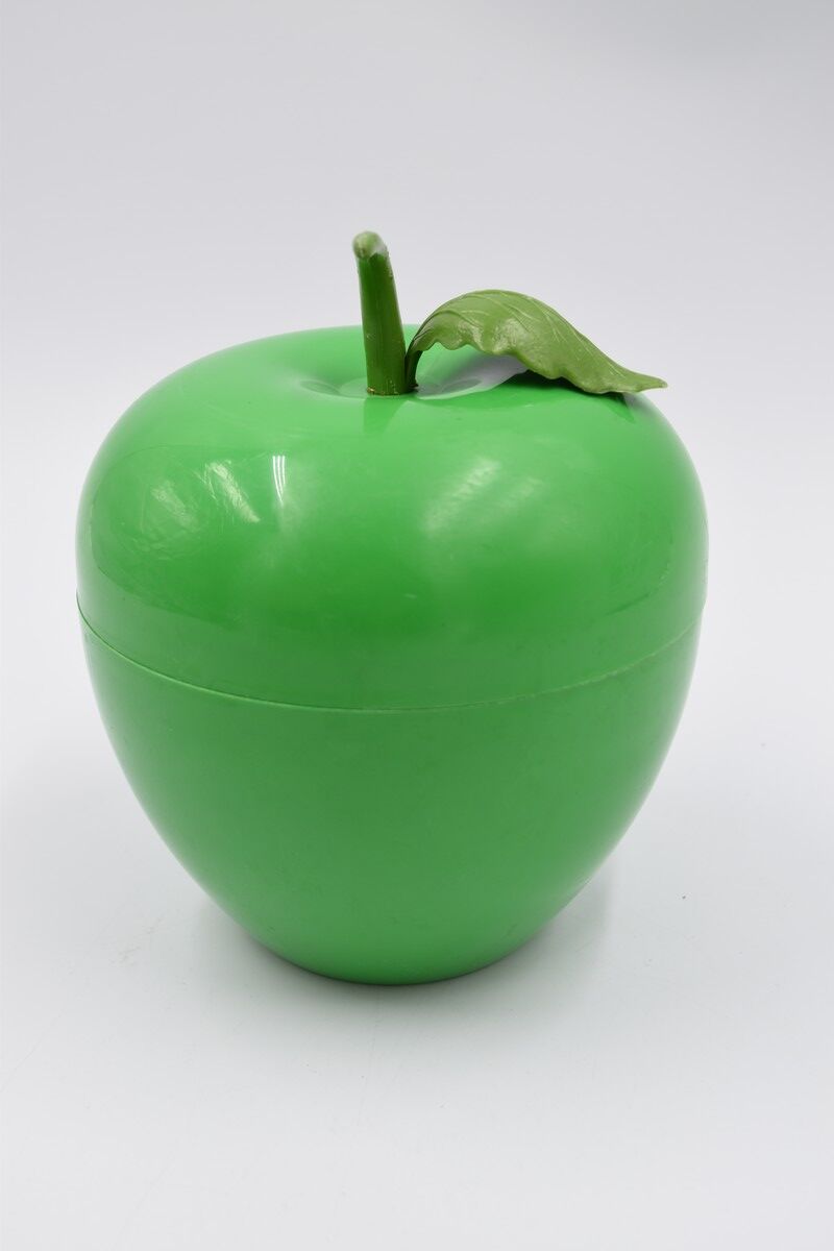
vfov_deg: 37.9
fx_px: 1824
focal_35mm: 52
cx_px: 417
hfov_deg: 25.8
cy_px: 626
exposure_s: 1/125
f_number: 5.6
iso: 160
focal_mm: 35
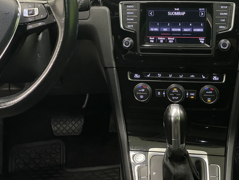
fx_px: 511
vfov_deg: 19.9
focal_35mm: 74
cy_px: 73
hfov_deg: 26.2
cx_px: 163
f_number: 2
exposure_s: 1/50
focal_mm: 6
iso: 800
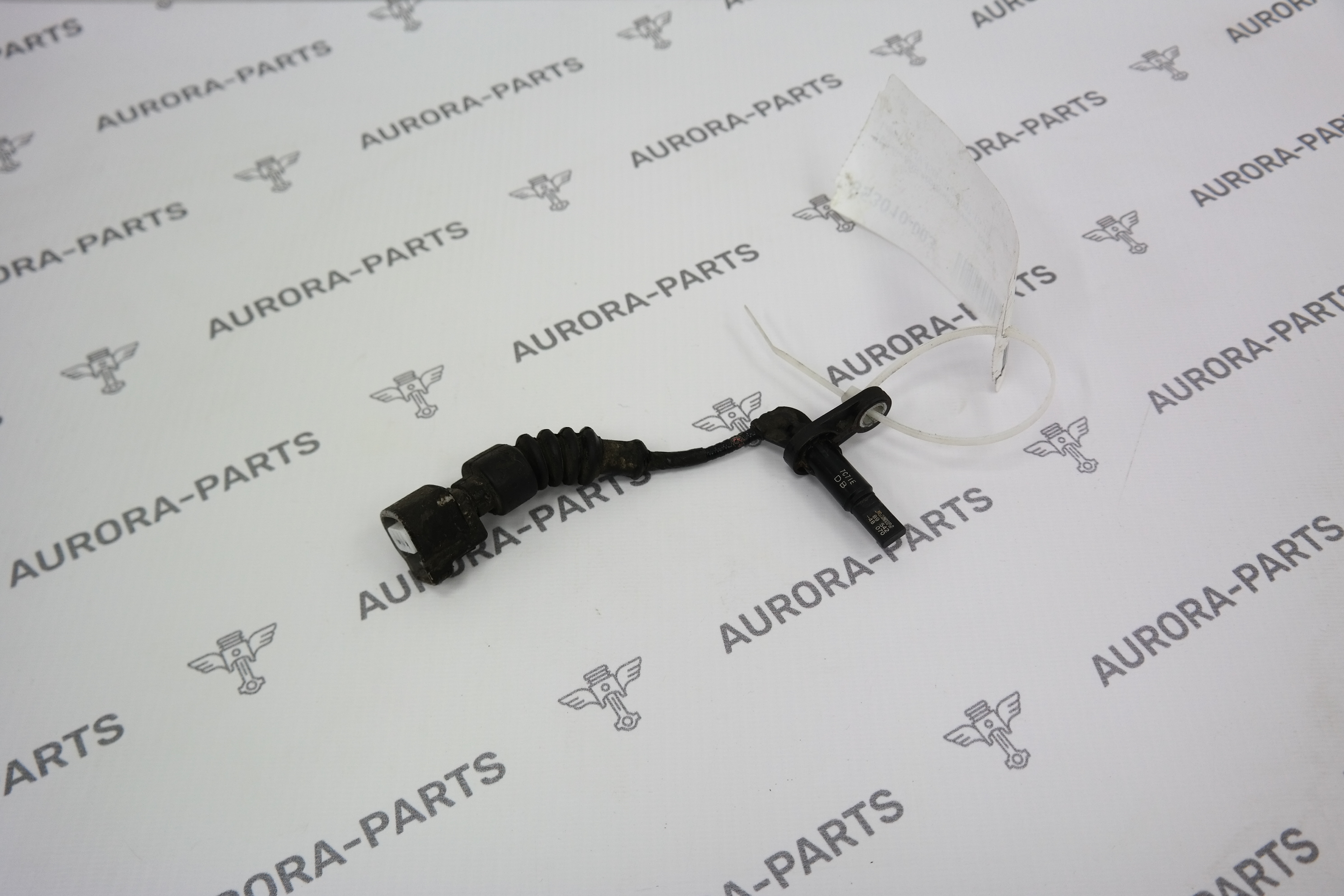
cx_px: 672
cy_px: 448
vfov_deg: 36.9
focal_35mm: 36
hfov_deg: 53.1
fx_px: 1344
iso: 200
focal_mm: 24
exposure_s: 1/100
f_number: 4
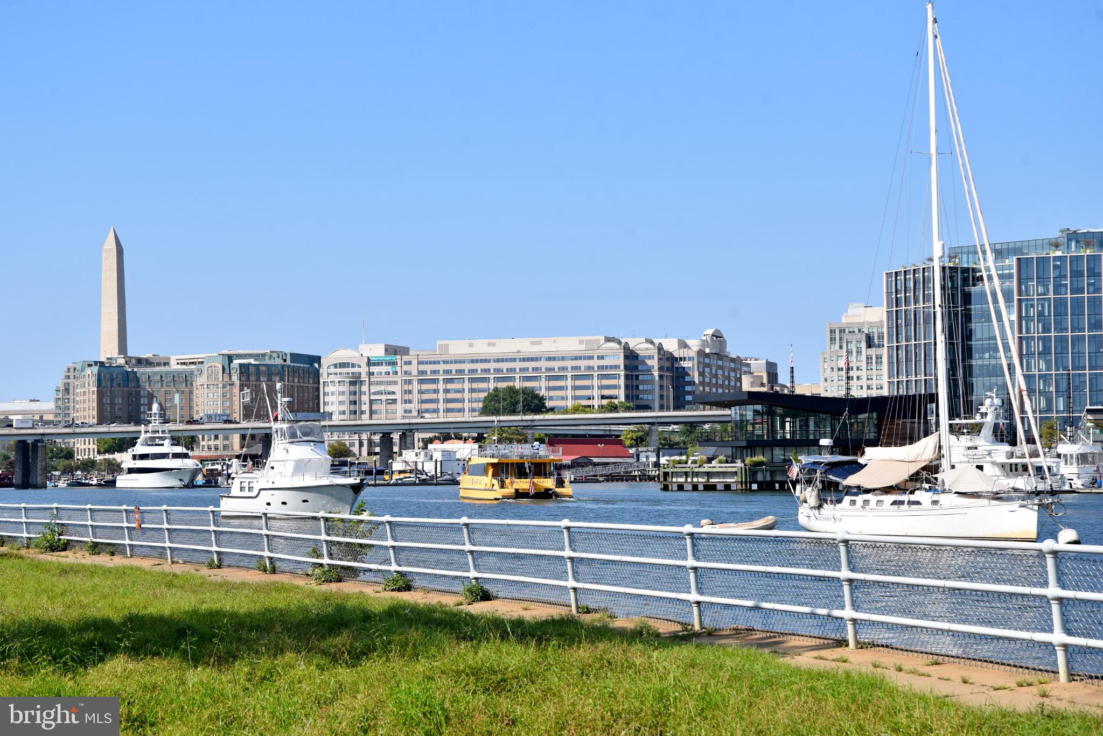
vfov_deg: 18.2
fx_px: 2299
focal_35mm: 75
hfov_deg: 27.0
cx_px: 552
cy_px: 368
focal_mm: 75
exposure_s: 1/500
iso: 200
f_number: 11
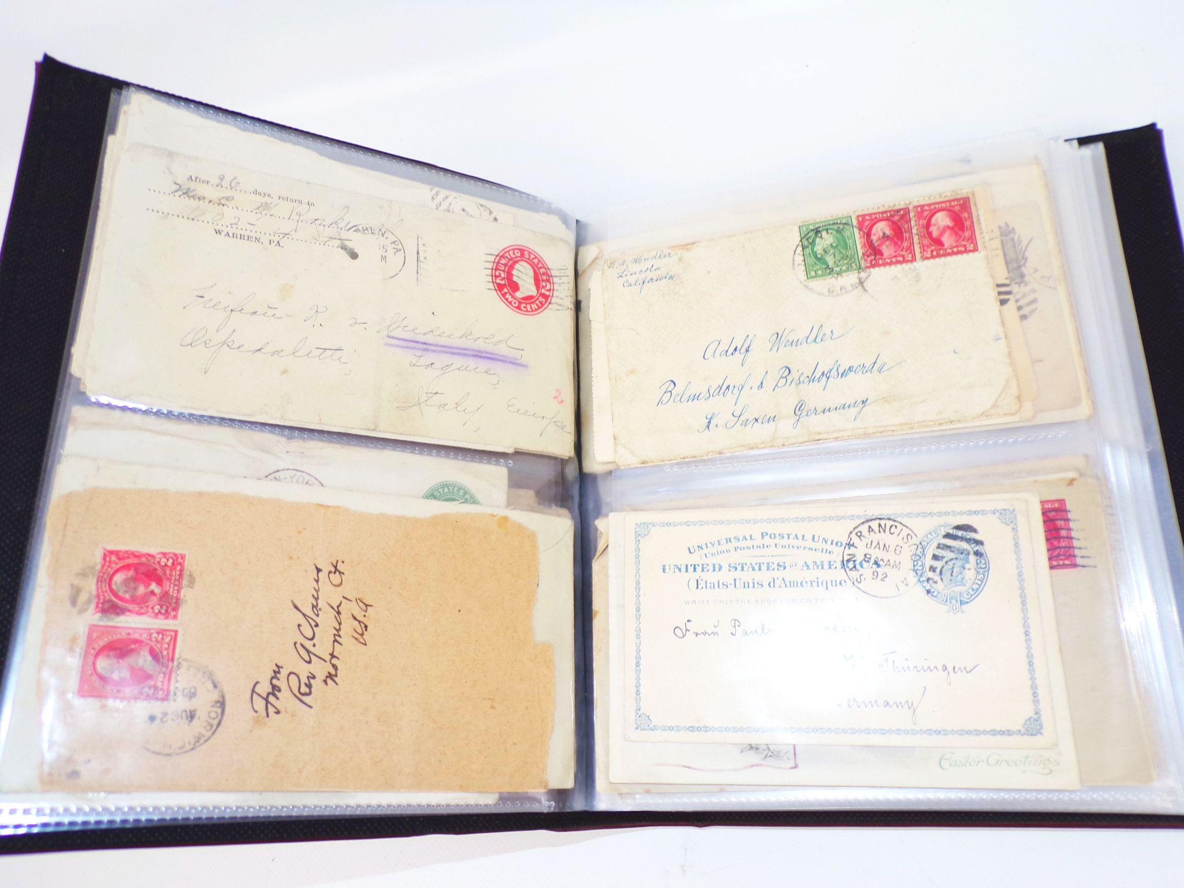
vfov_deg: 49.7
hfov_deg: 63.4
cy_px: 444
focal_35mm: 28
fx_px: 958
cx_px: 592
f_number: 3.1
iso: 80
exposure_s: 1/70
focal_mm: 5
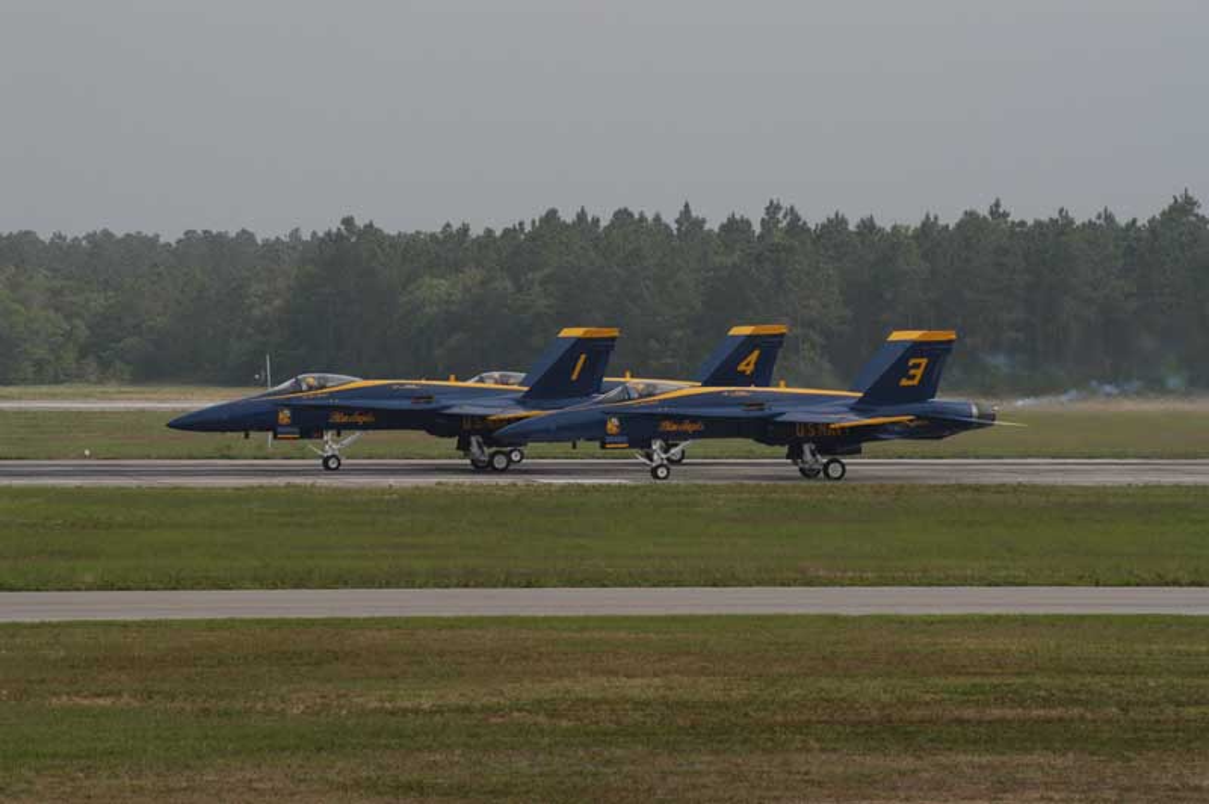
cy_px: 402
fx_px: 8556
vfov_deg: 5.4
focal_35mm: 255
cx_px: 604
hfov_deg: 8.1
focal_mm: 170
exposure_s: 1/1000
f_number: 8
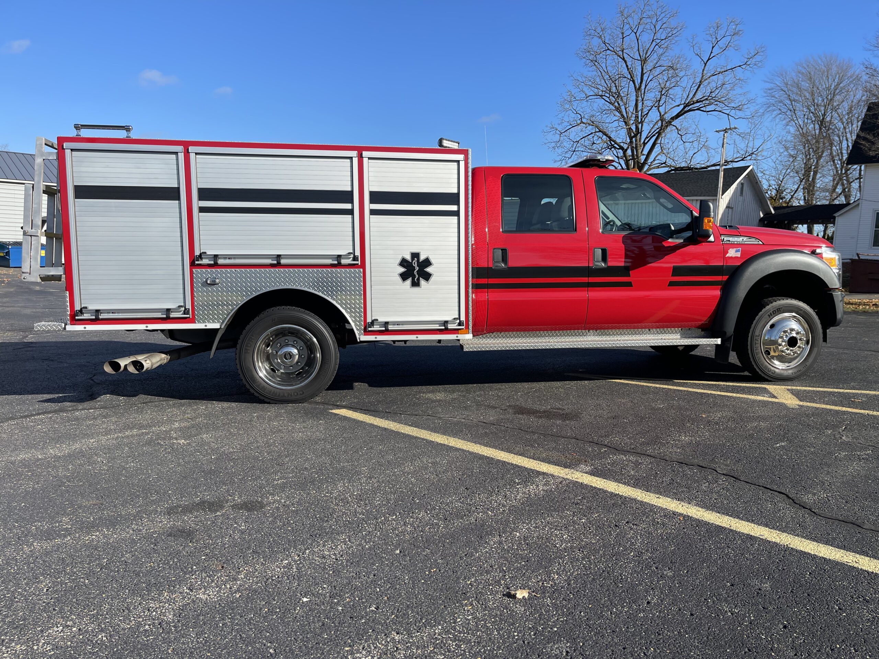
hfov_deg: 67.3
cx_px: 440
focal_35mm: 26
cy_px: 330
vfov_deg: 53.1
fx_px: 660
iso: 32
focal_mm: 5.1
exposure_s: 1/2924
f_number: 1.6
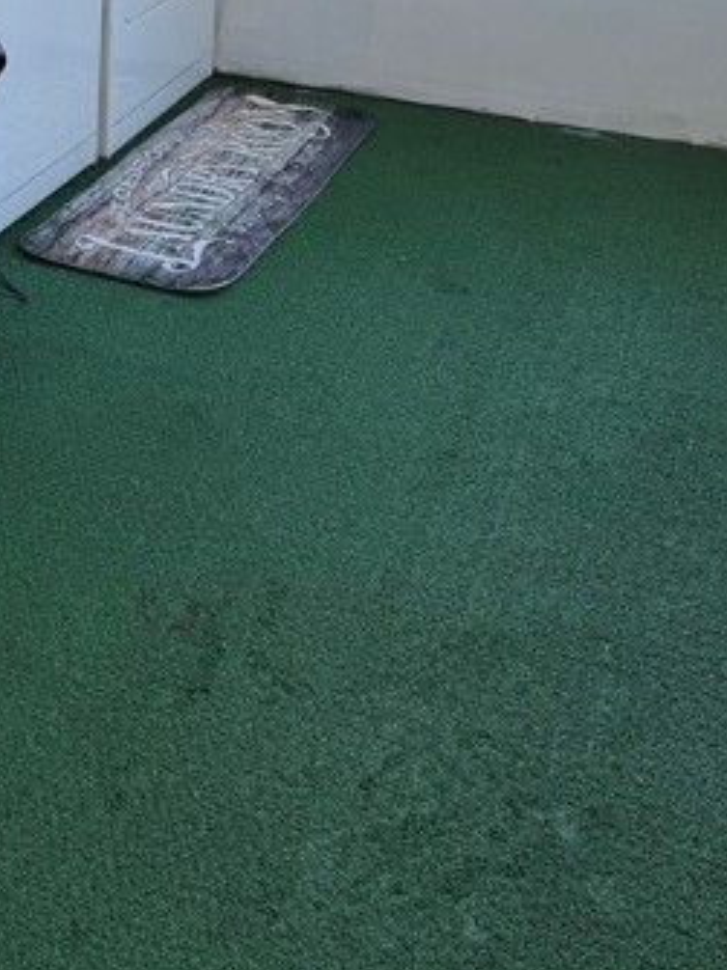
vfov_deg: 32.1
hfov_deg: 25.0
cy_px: -12
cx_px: -38
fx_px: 1541
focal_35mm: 55
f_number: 1.78
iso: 64
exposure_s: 1/160
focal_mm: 6.76
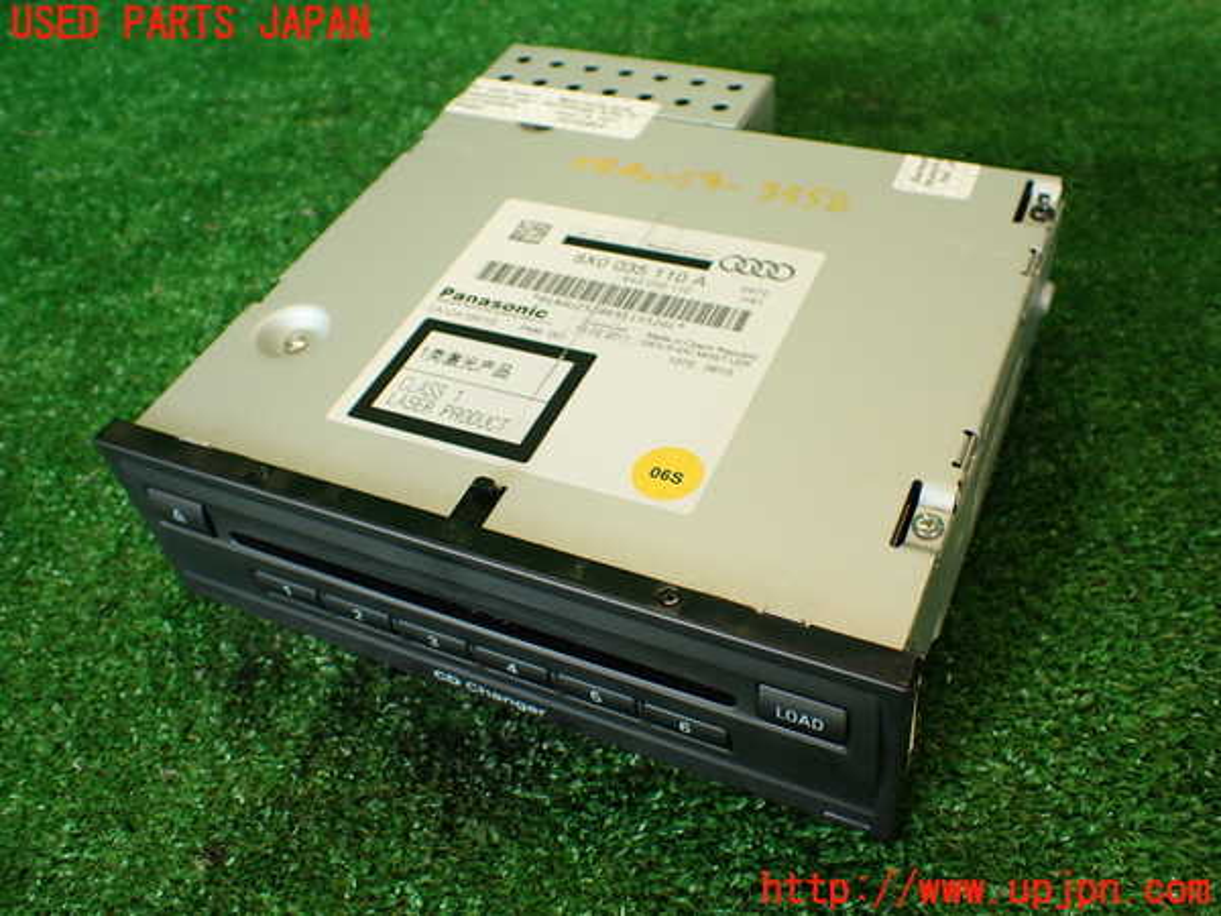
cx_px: 610
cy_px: 458
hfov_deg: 56.8
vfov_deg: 44.2
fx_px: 1129
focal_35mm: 32
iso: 160
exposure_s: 1/60
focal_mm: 5.79
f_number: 2.4
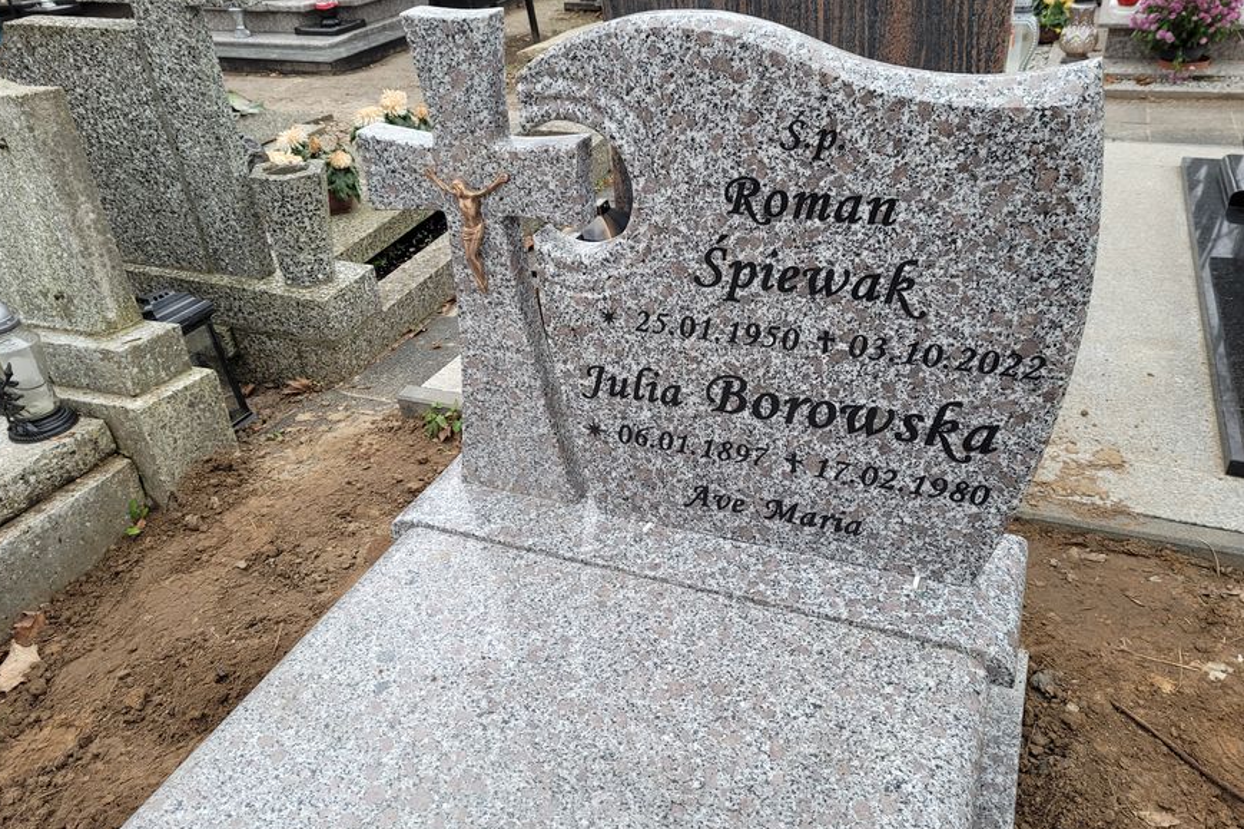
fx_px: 967
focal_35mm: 28
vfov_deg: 46.4
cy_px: 410
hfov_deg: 65.5
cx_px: 628
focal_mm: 5.4
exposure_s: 1/100
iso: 100
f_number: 1.8
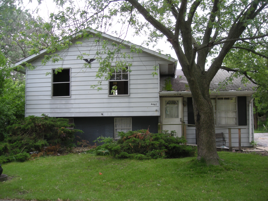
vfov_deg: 40.7
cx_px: 134
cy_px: 100
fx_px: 271
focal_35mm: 35
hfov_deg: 52.6
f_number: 2.8
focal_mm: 5.7
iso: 50
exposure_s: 1/240
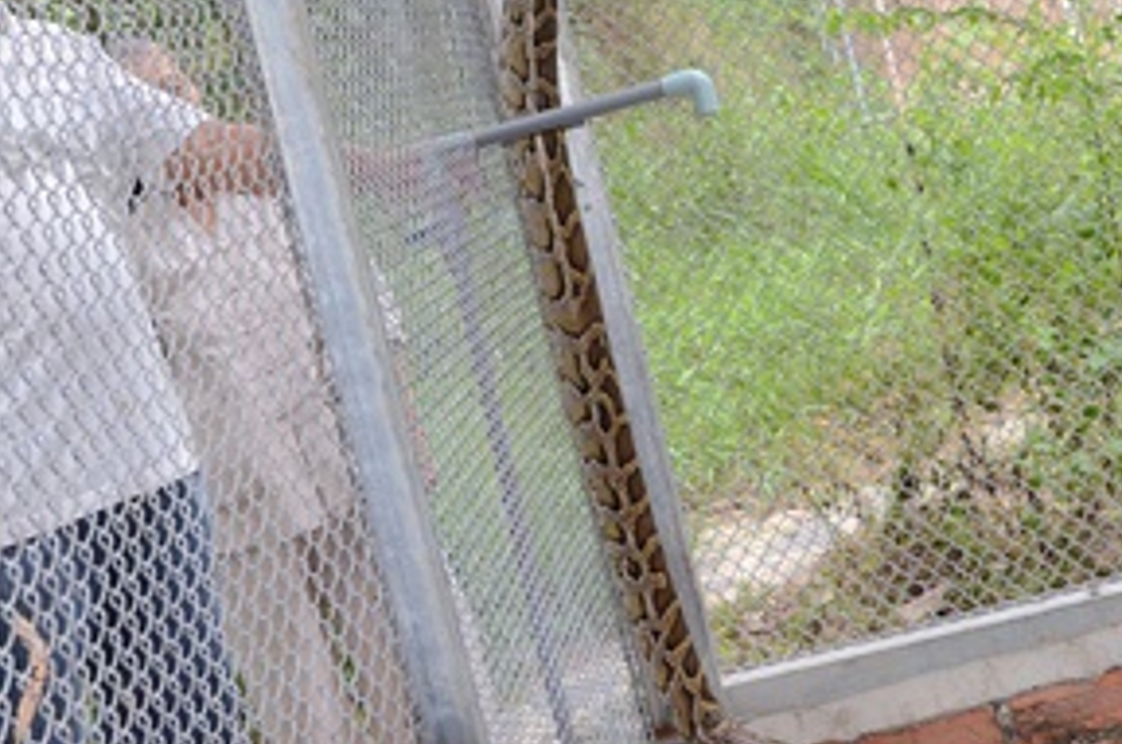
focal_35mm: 61
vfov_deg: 21.6
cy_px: 37
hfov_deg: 32.9
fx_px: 1898
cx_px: 662
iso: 1600
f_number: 7.1
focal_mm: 18
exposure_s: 1/250
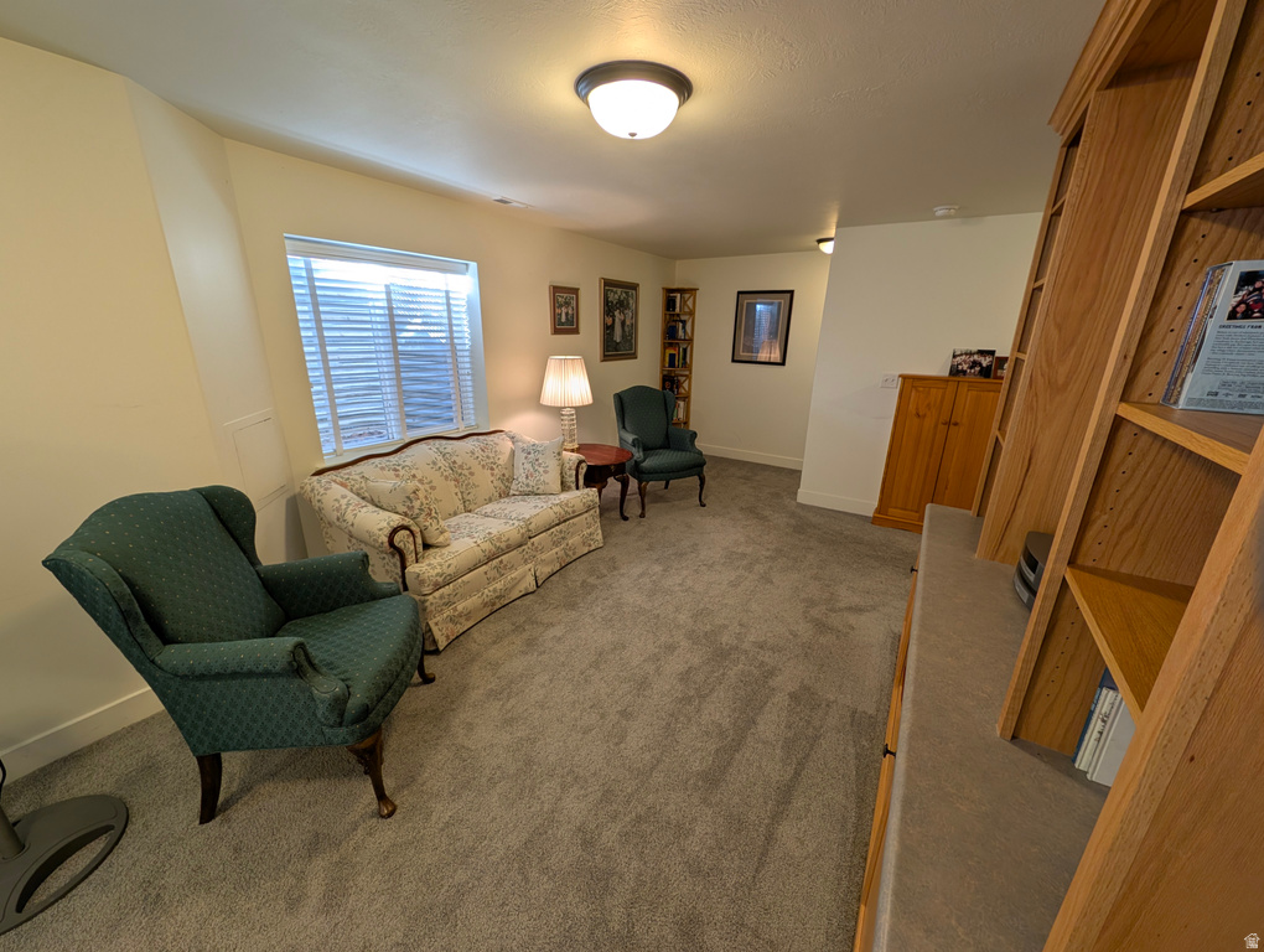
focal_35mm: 12
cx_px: 632
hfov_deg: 110.5
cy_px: 476
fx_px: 439
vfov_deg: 94.6
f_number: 1.95
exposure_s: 1/24
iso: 39
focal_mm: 2.23
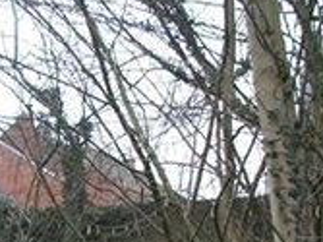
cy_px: 395
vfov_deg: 12.1
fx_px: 1072
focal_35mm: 115
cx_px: -85
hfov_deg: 16.3
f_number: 2.9
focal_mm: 5.7
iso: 80
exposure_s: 1/80
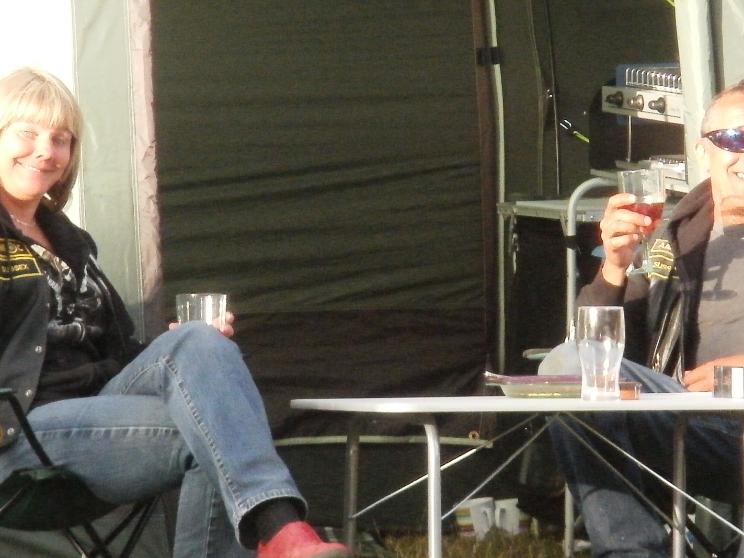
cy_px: 178
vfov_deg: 3.6
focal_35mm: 413
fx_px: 8876
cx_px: 508
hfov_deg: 4.8
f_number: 5.6
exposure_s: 1/200
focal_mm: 31.5
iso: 400
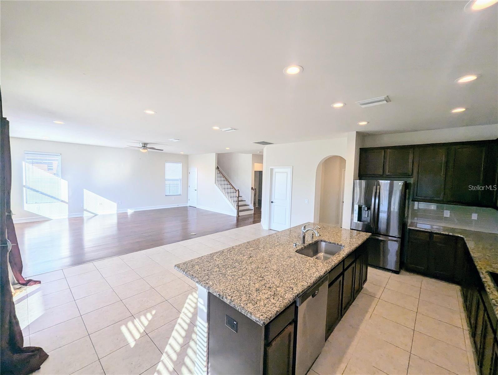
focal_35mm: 13
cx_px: 249
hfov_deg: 106.1
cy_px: 188
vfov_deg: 90.1
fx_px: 187
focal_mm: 1.95
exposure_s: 1/361
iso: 48
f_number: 2.2
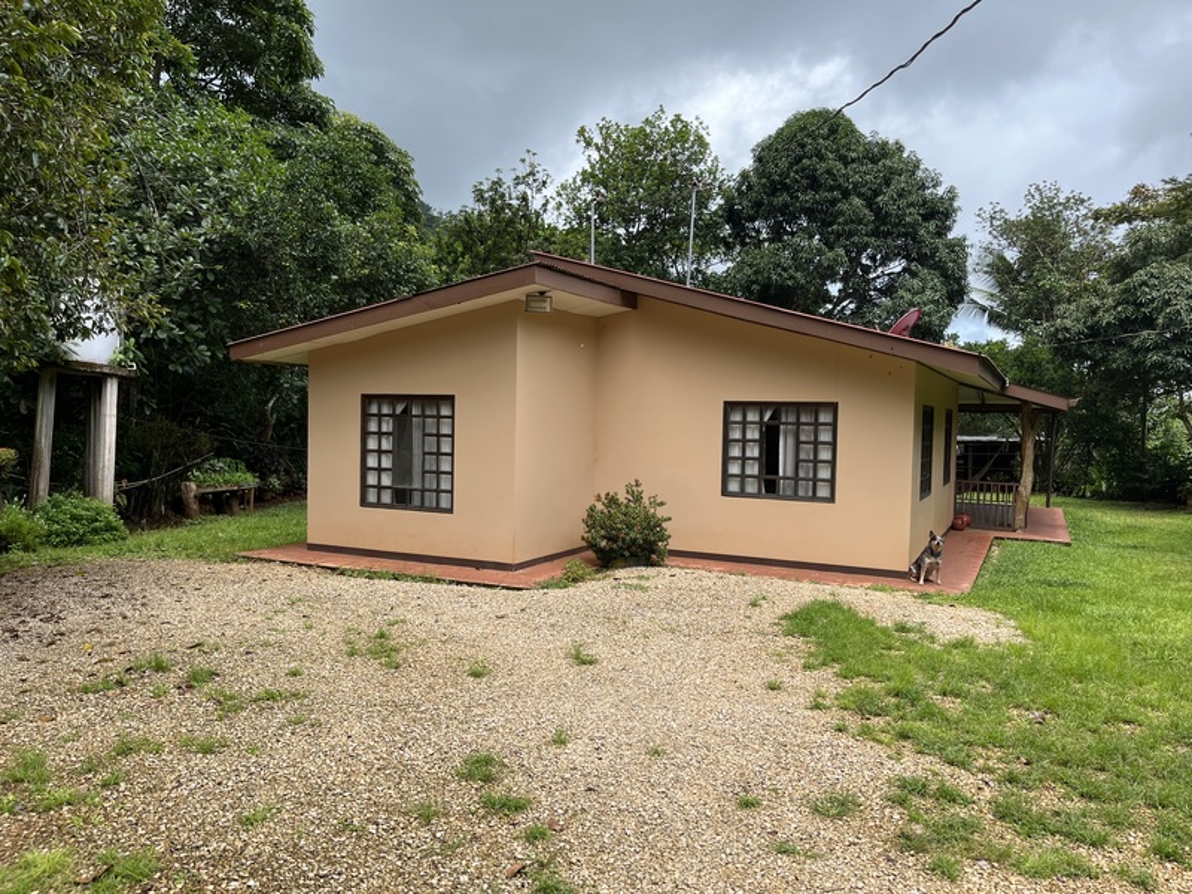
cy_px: 447
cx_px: 596
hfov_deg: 67.3
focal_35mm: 26
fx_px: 895
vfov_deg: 53.1
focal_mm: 5.1
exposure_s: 1/1325
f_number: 1.6
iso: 50
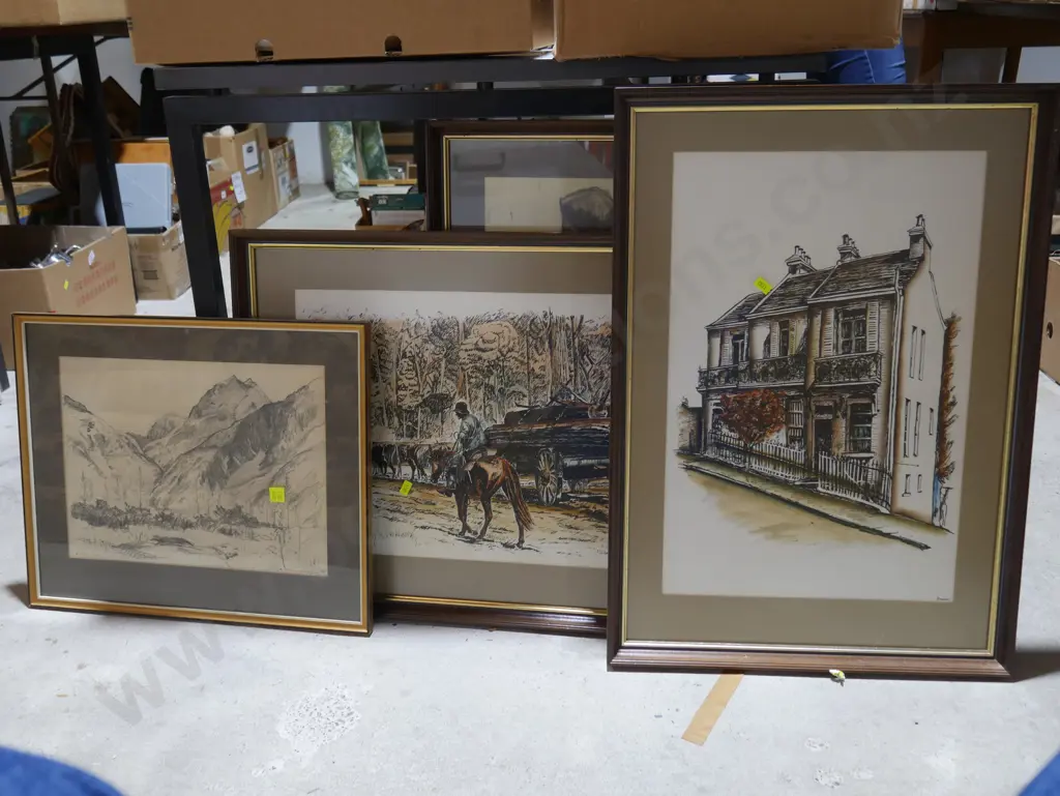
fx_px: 980
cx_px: 530
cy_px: 398
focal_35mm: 32
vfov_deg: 44.2
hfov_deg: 56.8
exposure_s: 1/60
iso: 500
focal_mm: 16
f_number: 3.6
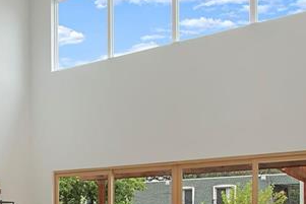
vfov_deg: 24.8
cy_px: 222
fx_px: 434
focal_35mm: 51
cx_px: 10
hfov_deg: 35.6
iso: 100
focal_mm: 10
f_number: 5.6
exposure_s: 1/80
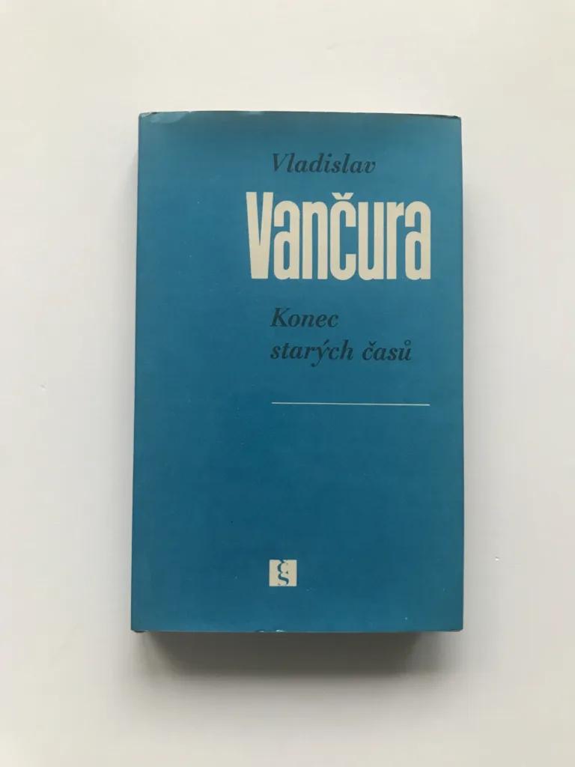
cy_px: 384
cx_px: 288
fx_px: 620
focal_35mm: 28
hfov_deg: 49.7
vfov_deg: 63.4
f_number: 1.8
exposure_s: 1/17
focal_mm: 3.99
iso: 80
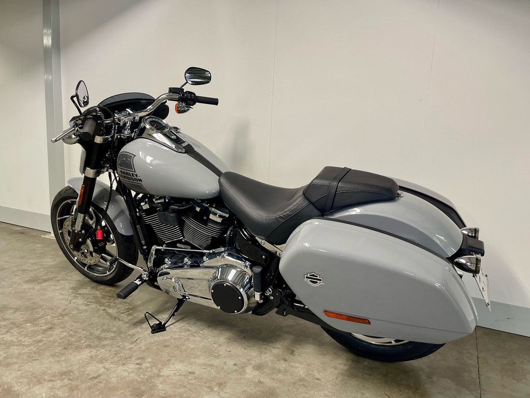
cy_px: 199
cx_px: 265
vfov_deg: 53.1
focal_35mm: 26
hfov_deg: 67.3
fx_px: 398
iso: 100
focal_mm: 5.1
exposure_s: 1/50
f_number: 1.6
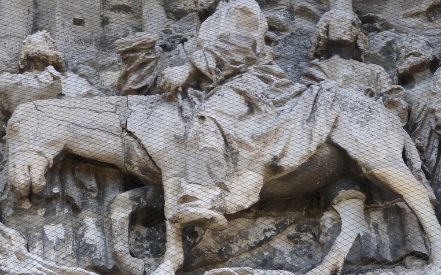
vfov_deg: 9.2
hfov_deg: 14.7
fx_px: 1706
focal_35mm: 142
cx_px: 227
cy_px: 107
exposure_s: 1/125
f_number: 4
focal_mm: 21.6
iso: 100
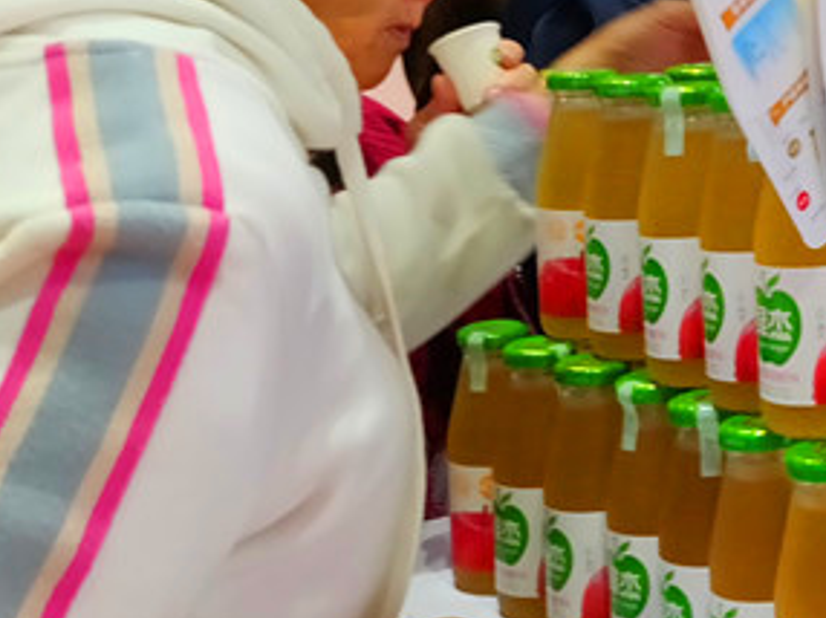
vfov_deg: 20.1
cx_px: 982
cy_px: -46
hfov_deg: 25.1
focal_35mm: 70
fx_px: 1669
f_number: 1.7
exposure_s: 1/50
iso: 250
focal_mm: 4.25
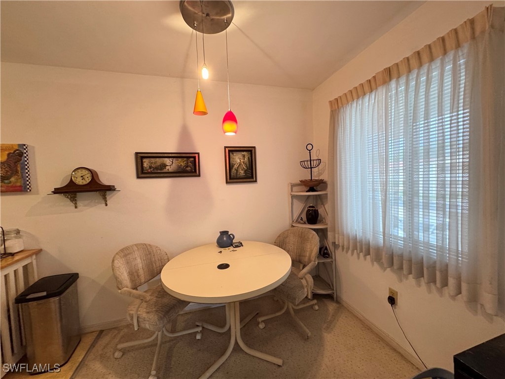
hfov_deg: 102.1
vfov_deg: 85.7
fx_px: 204
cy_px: 190
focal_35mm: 14
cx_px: 252
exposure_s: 1/60
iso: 200
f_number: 2.2
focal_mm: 2.22
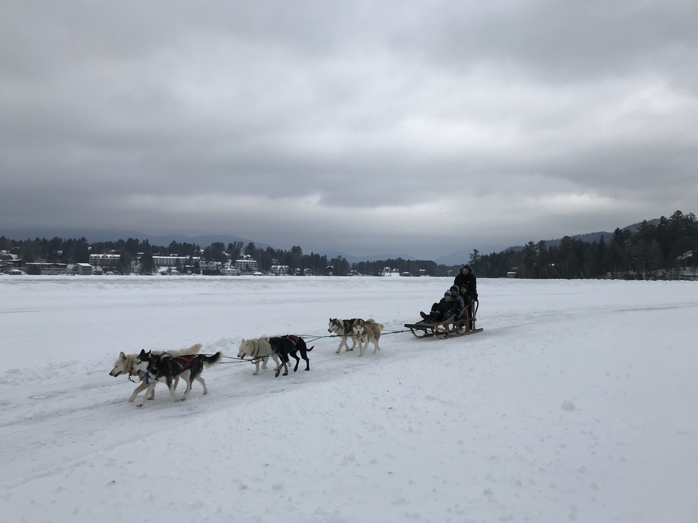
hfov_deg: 63.4
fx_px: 565
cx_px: 349
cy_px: 262
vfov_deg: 49.7
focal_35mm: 28
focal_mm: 3.99
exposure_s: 1/1842
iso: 20
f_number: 1.8
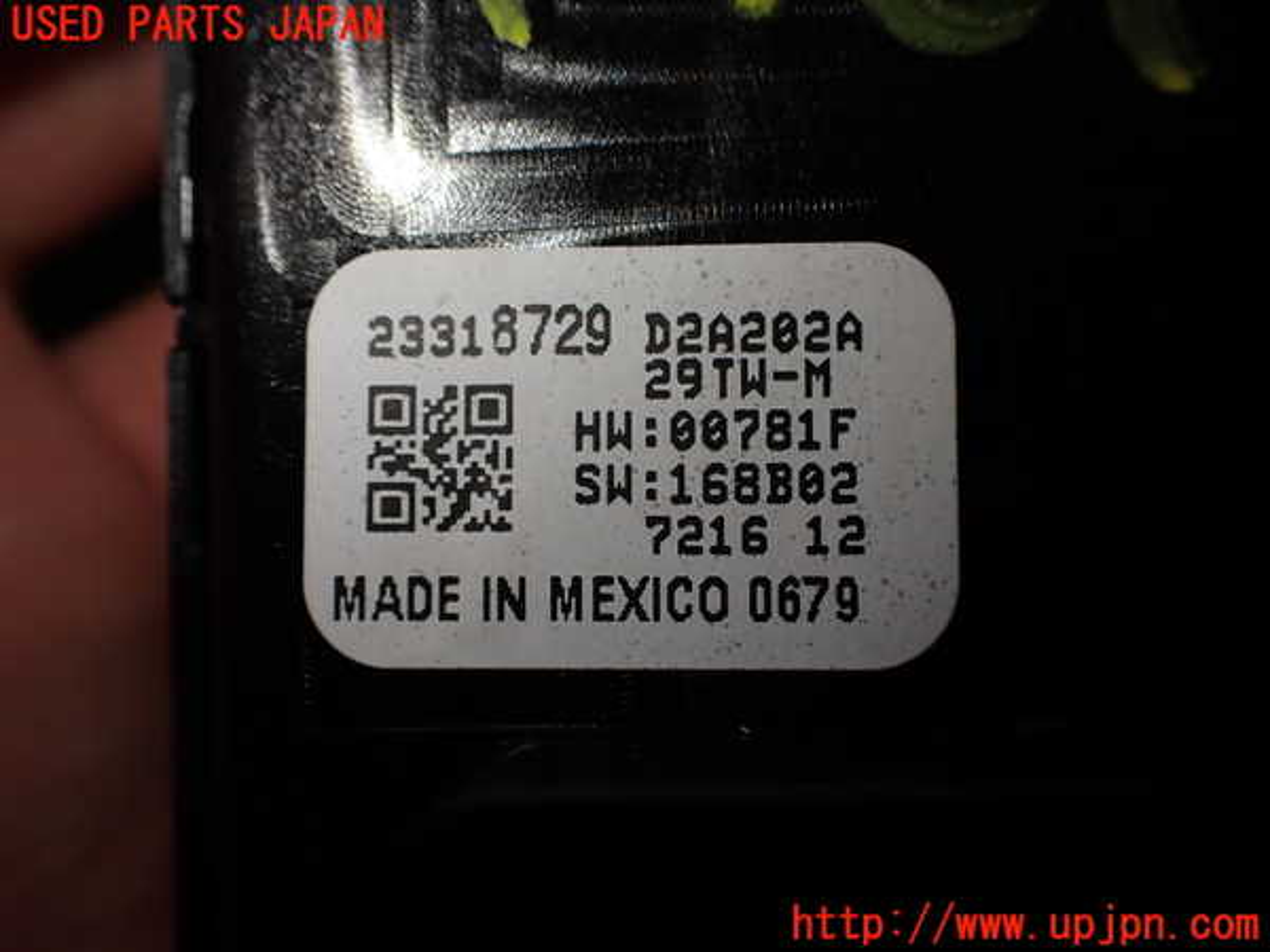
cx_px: 635
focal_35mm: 30
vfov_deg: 46.8
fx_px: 1101
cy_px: 476
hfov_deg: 60.0
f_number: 3.2
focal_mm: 5.4
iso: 100
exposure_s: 1/250
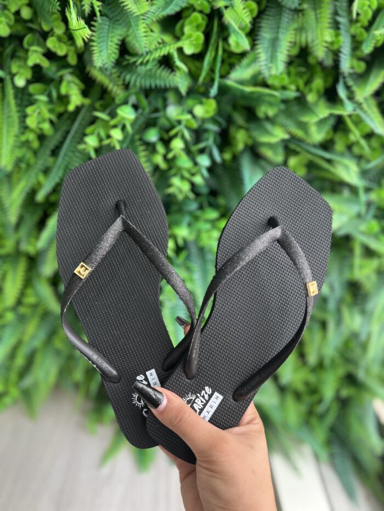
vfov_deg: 67.3
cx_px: 192
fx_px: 384
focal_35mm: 26
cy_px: 256
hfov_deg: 53.1
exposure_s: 1/120
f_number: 1.5
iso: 80
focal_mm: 5.7
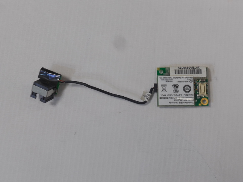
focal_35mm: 63
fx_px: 442
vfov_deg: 23.3
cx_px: 122
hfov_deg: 30.7
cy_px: 91
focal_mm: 11.3
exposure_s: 1/30
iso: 400
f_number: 5.6
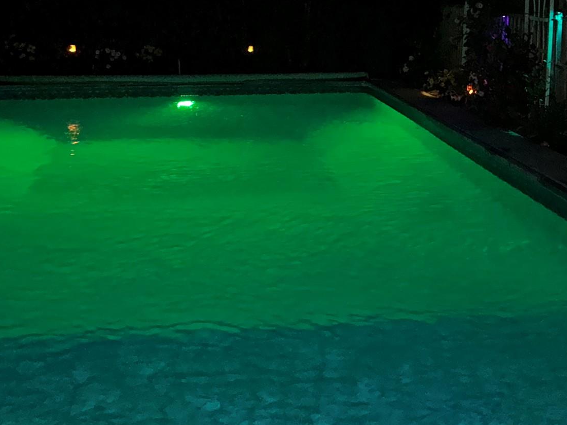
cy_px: 38
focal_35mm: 52
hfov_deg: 36.6
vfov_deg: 27.0
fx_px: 852
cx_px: 359
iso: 320
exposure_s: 1/16
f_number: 1.8
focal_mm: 3
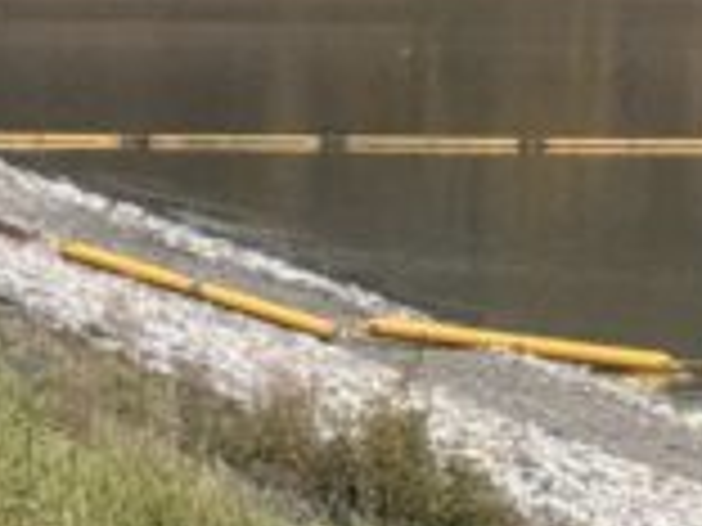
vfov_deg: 4.7
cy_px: 229
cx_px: -1395
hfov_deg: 5.9
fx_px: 6388
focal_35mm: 315
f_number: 1.78
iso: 64
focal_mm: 6.76
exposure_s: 1/783
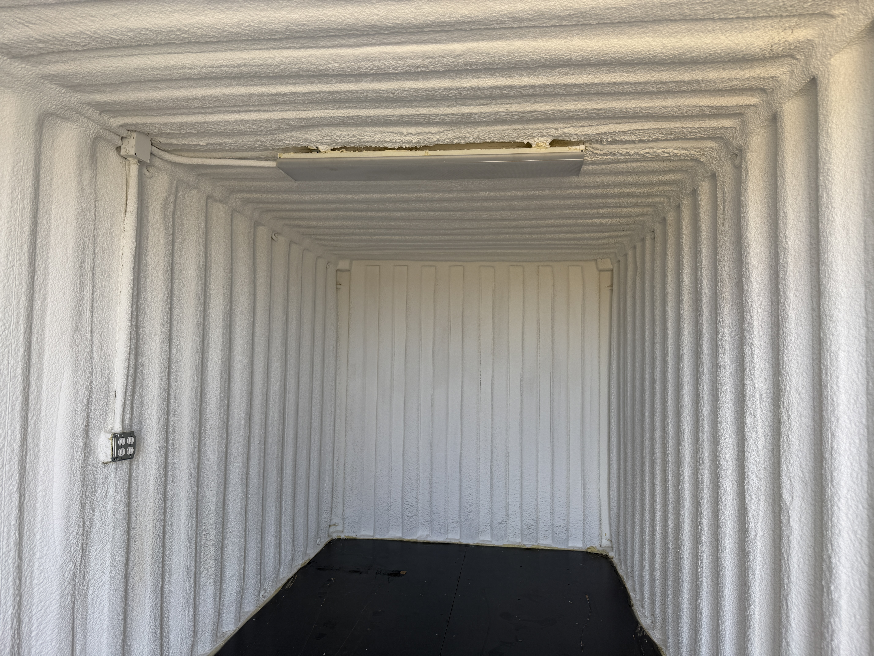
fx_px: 606
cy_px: 328
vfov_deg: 56.8
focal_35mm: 24
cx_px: 437
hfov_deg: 71.6
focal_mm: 6.76
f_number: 1.78
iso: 64
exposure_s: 1/210
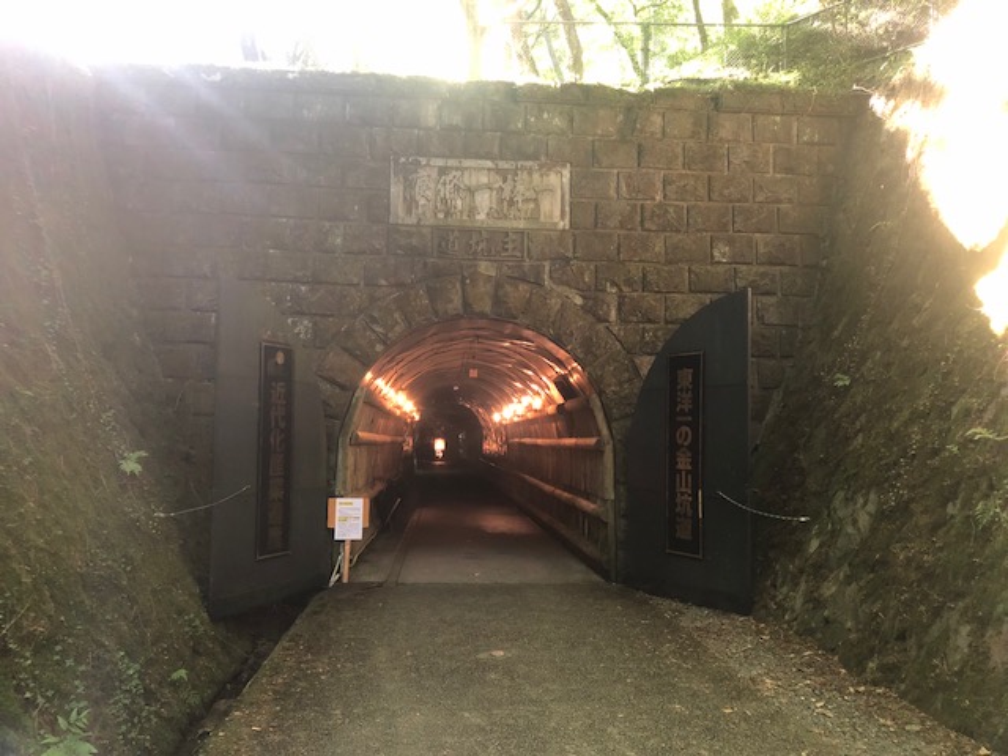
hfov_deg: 61.7
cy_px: 378
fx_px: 844
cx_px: 504
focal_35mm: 29
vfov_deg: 48.2
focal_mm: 3.99
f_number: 1.8
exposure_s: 1/15
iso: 80
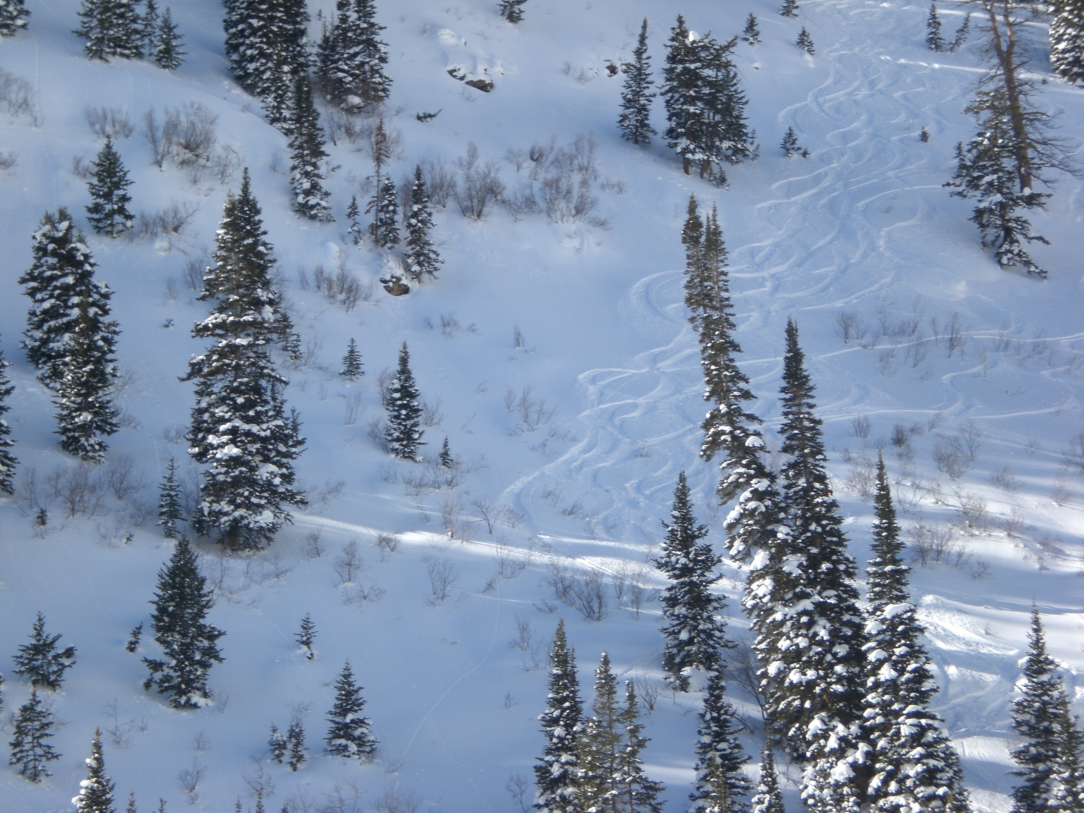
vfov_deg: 13.0
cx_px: 542
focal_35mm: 114
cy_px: 406
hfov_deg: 17.3
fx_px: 3570
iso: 50
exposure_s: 1/320
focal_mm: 18.9
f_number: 5.9
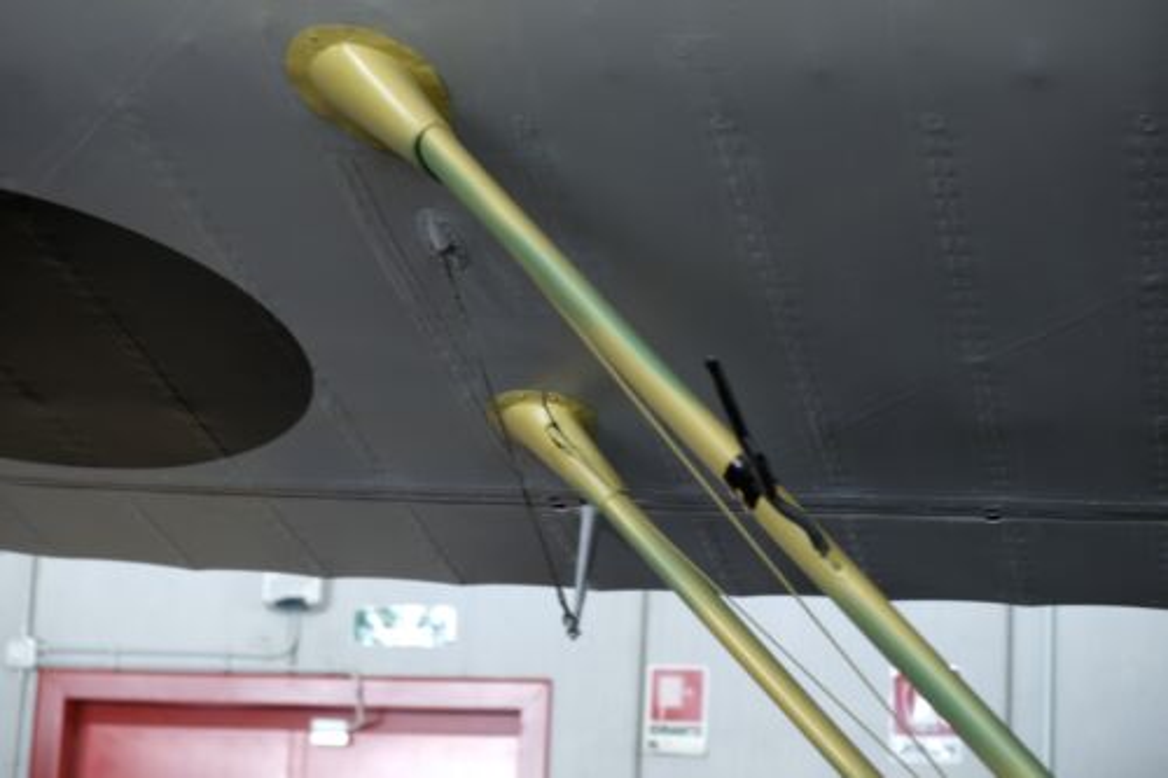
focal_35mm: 83
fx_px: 2692
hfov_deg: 24.5
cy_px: 389
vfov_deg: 16.4
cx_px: 584
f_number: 4
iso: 100
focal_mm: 55
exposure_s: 1/4
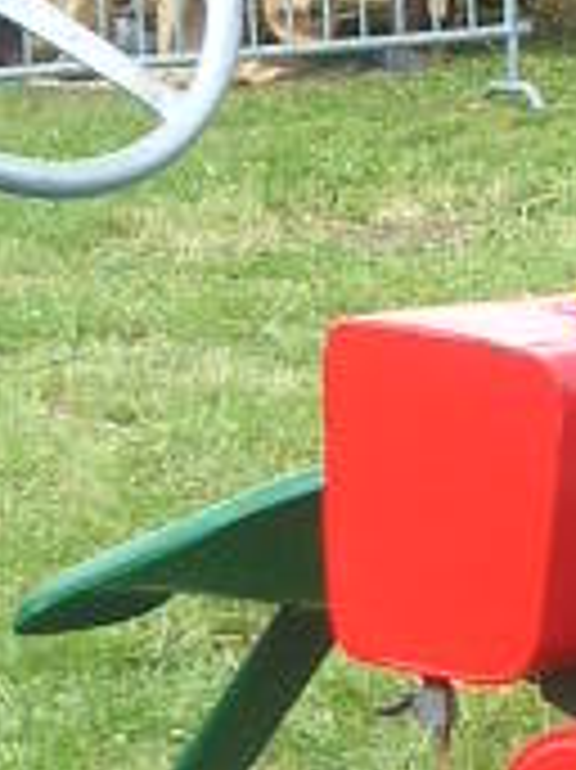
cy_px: 851
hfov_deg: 7.1
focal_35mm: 210
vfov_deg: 9.3
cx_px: 382
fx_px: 4665
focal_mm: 5.8
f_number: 2.8
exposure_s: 1/227
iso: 50
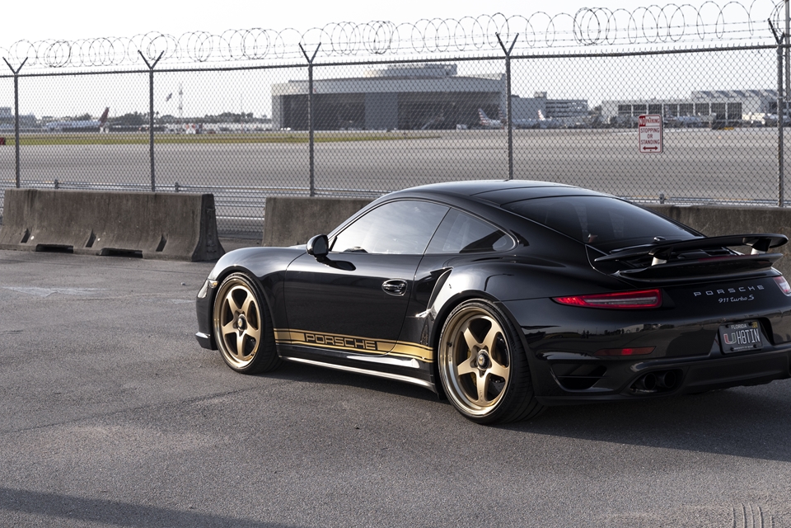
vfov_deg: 18.0
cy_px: 163
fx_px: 1657
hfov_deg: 26.8
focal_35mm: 75
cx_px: 314
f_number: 5
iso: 100
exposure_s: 1/250
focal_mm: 37.7
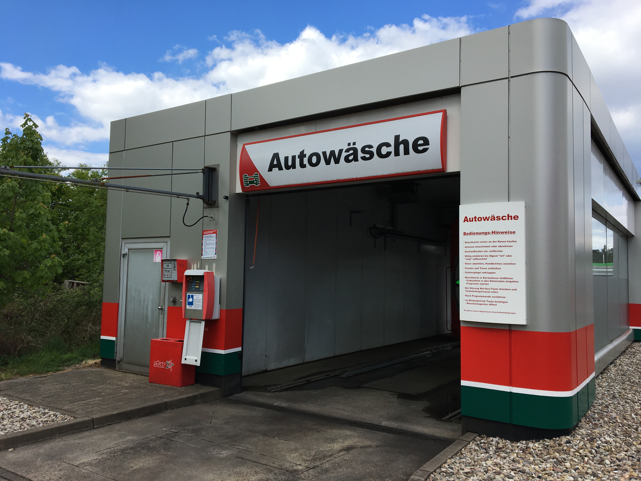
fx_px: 537
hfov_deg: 61.7
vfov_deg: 48.2
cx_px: 320
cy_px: 240
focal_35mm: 29
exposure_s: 1/1115
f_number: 2.2
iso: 25
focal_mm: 4.15
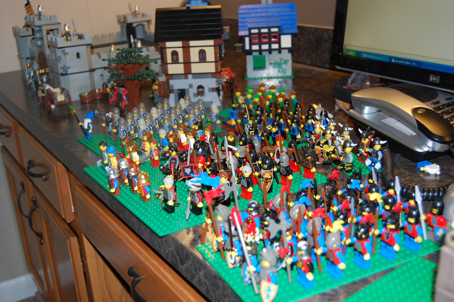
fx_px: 491
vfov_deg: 34.1
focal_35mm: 39
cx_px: 227
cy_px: 151
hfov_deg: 49.6
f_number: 4.2
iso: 400
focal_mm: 26
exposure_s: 1/60
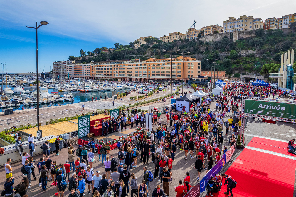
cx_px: 148
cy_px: 98
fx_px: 181
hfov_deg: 78.6
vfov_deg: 57.2
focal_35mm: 22
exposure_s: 1/1600
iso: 100
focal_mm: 8.4
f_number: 2.8
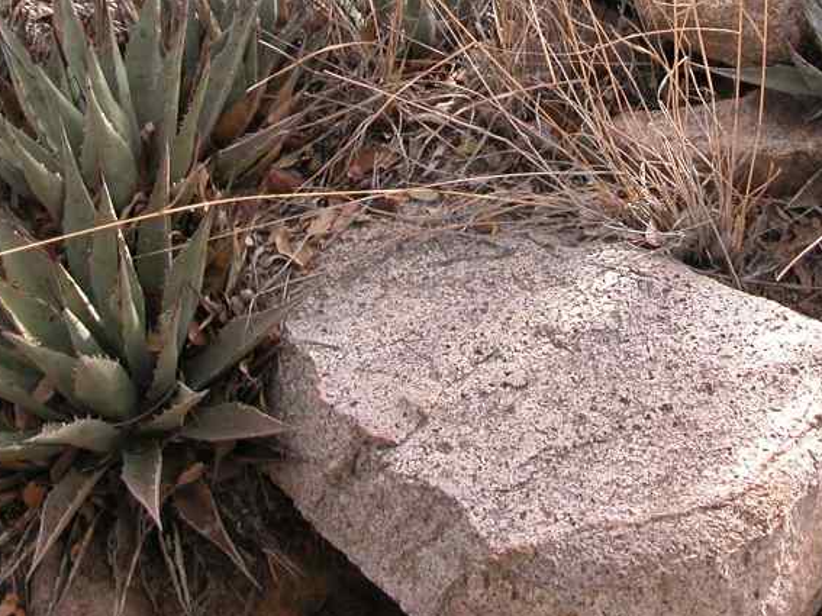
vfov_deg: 18.3
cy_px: 43
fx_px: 1876
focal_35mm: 79
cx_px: 512
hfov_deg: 24.7
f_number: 2.8
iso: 100
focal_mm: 8.9
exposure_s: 1/105
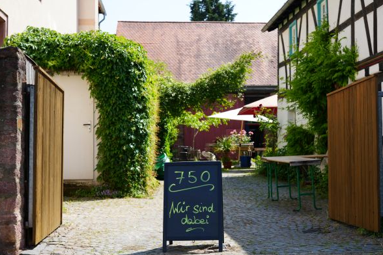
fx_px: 553
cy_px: 129
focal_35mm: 52
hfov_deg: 38.2
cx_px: 193
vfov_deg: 26.0
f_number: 4.5
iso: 100
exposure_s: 1/250
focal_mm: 51
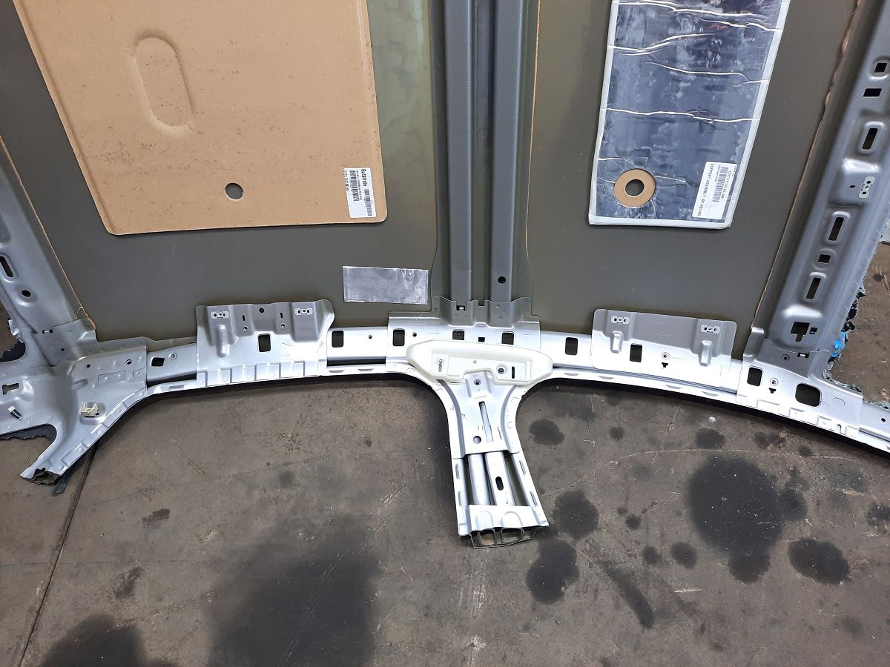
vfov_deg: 54.9
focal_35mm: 25
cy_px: 334
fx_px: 643
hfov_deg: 69.4
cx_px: 445
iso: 200
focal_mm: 4.6
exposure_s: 1/50
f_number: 2
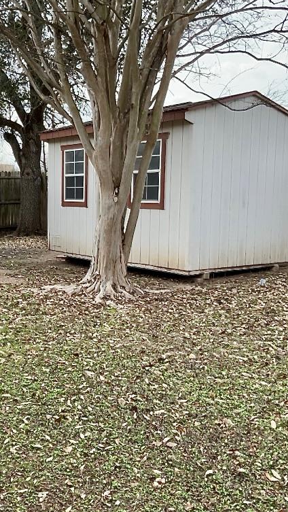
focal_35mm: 40
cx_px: 76
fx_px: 543
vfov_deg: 50.5
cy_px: 253
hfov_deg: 29.3
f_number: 1.8
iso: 32
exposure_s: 1/759
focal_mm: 3
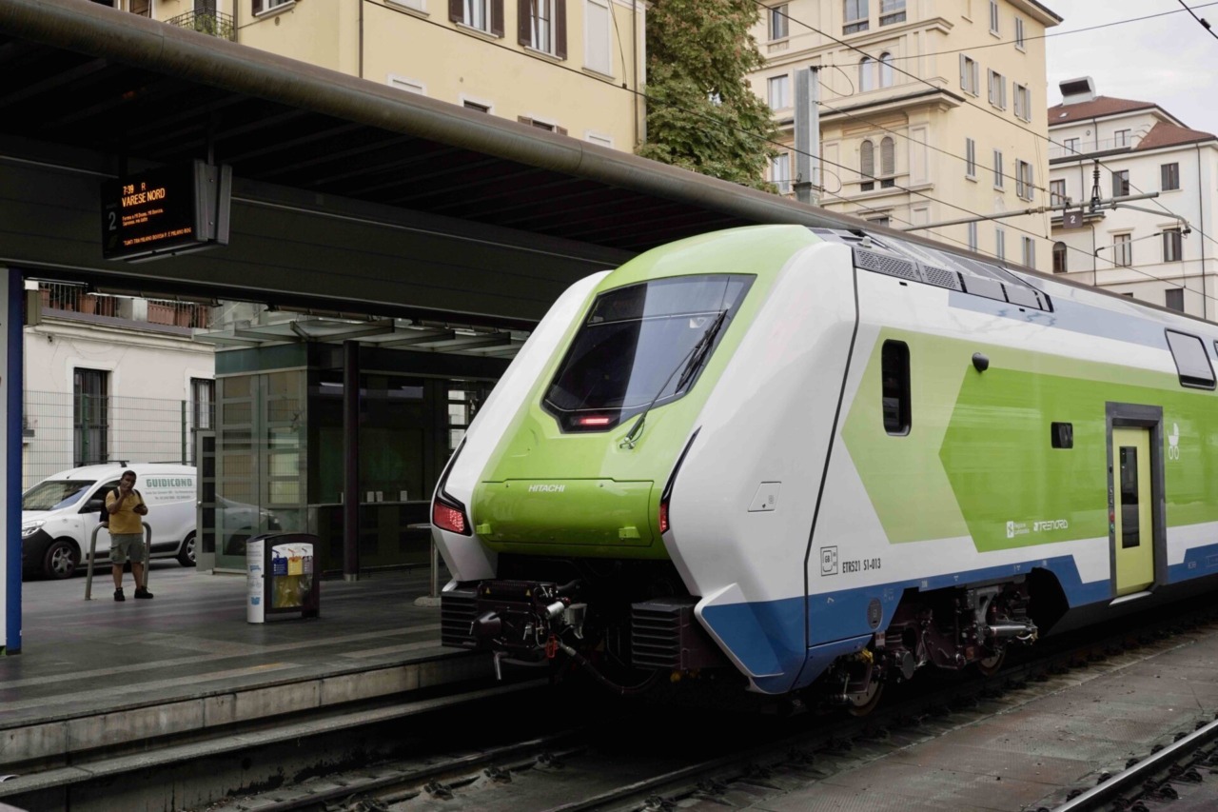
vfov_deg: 34.2
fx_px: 1319
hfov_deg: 49.6
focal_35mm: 39
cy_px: 406
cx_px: 609
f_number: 10
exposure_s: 1/60
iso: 800
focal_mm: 39
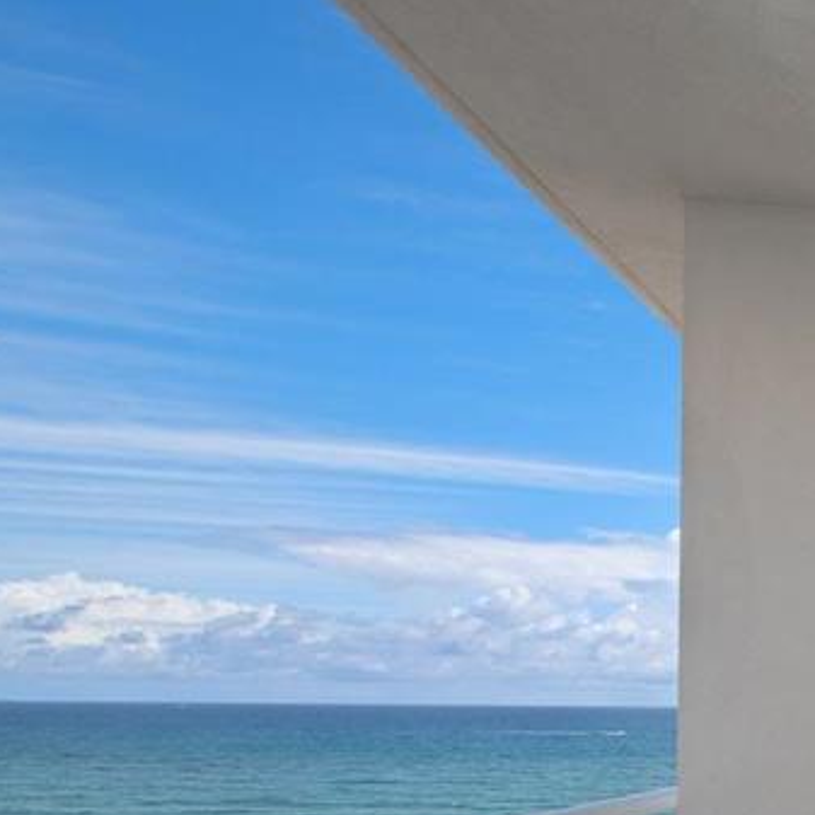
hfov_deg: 30.9
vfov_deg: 48.1
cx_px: 1187
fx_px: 826
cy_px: 705
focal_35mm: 31
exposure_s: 1/250
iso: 200
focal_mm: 12
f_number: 11
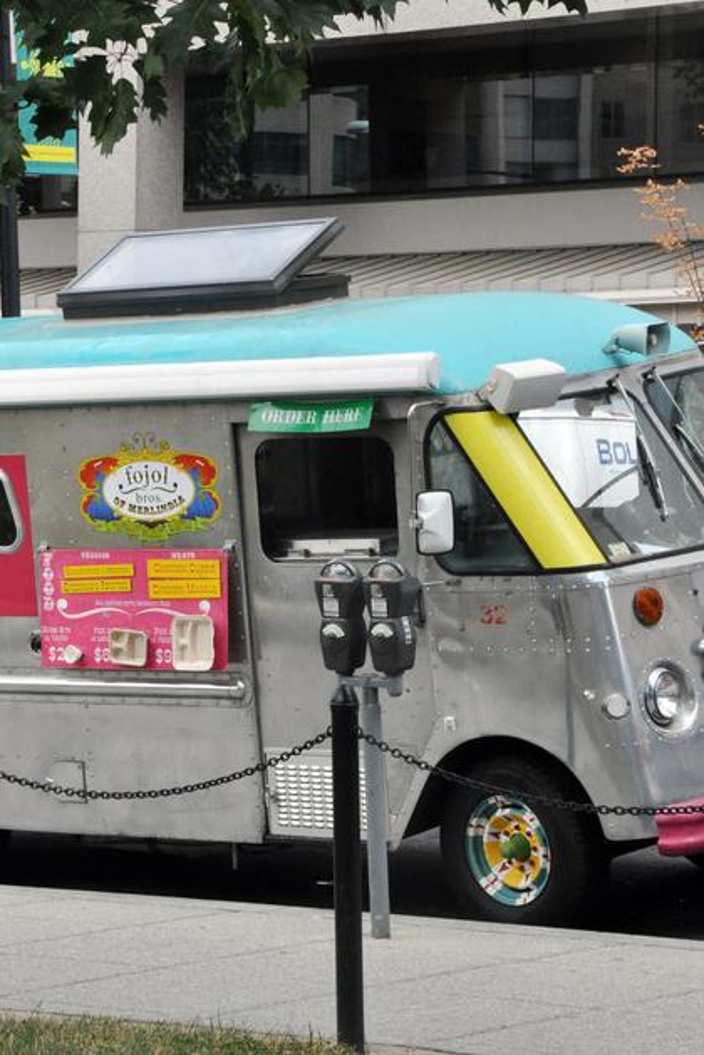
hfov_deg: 17.5
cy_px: 528
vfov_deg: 26.0
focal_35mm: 78
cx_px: 352
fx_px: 2288
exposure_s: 1/640
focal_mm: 52
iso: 1600
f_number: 13
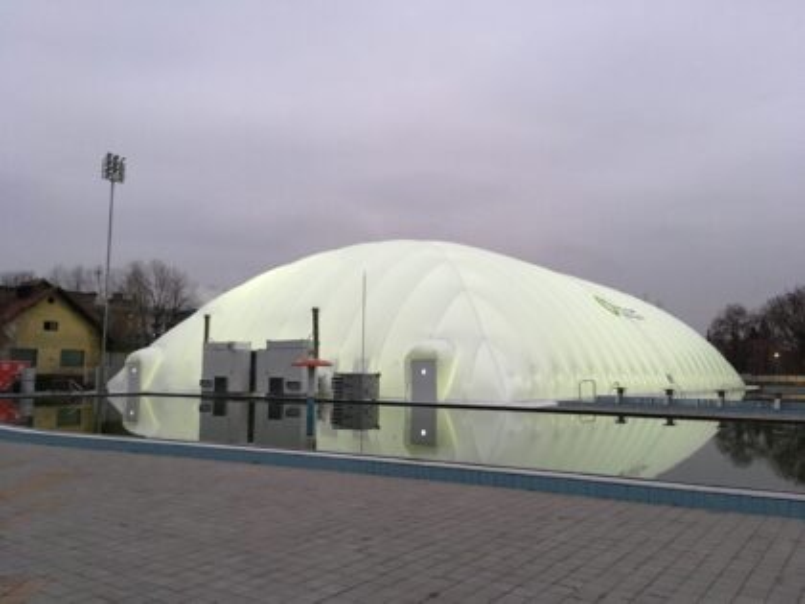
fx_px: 674
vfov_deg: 48.2
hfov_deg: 61.7
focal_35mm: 29
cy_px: 302
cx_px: 402
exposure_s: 1/17
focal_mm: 4.15
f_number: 2.2
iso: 320
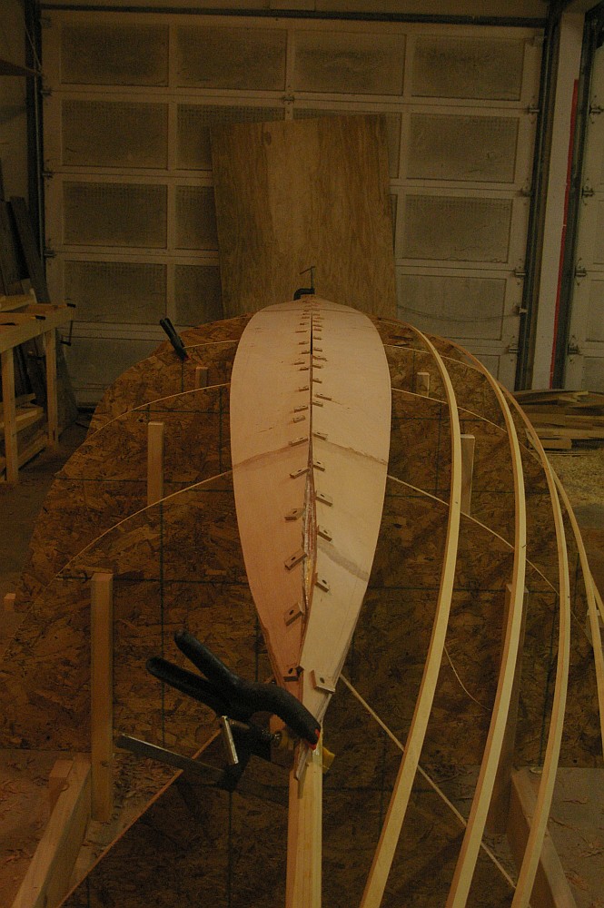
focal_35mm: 39
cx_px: 302
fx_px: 983
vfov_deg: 49.6
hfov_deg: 34.2
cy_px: 454
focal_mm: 26
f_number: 6.7
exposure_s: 1/20
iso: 1600
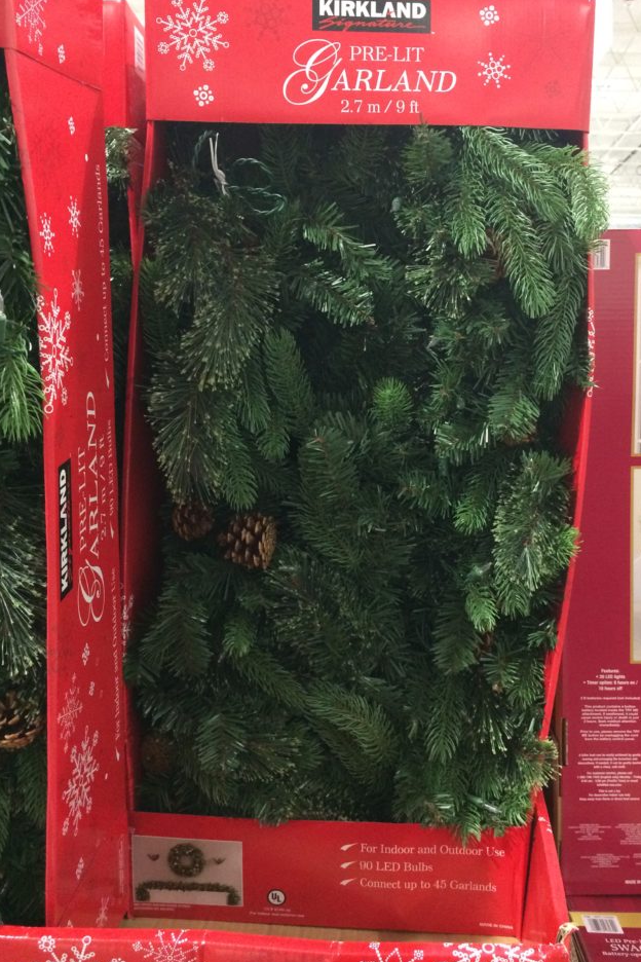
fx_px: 881
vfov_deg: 57.2
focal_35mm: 33
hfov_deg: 39.8
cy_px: 442
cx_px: 374
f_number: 2.2
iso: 320
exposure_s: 1/20
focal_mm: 4.15
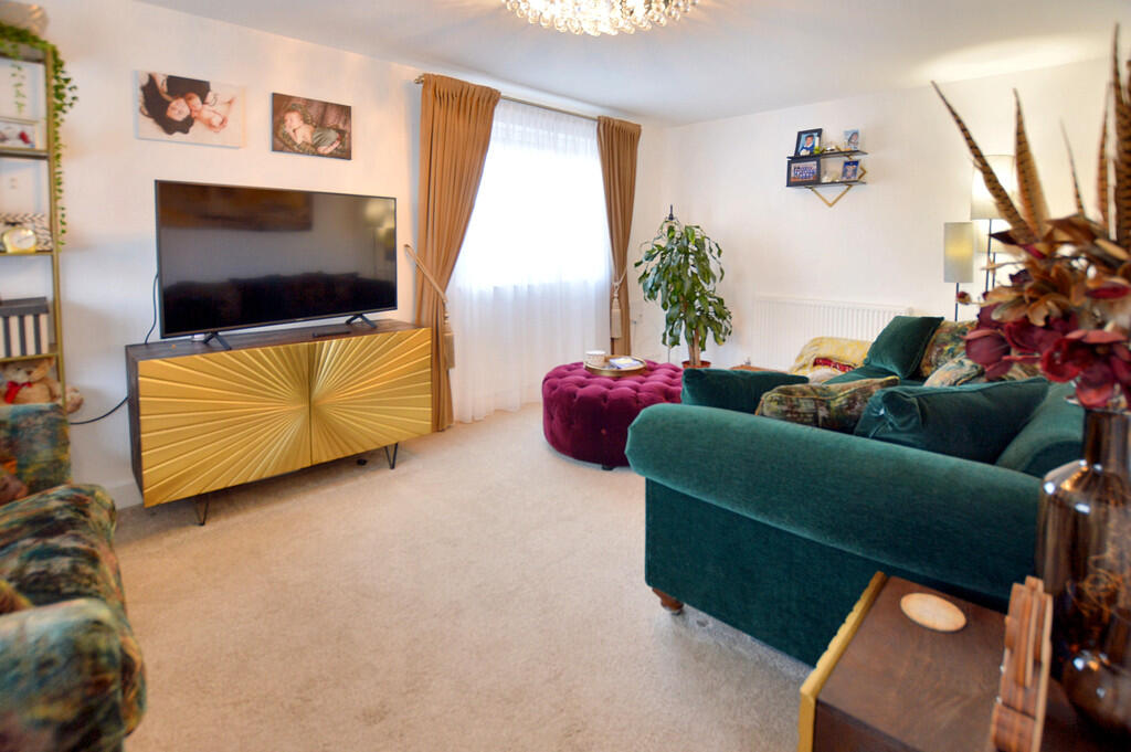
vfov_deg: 77.2
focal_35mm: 15
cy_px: 376
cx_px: 566
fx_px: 471
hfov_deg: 100.4
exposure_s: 1/20
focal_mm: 10
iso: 200
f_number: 3.5
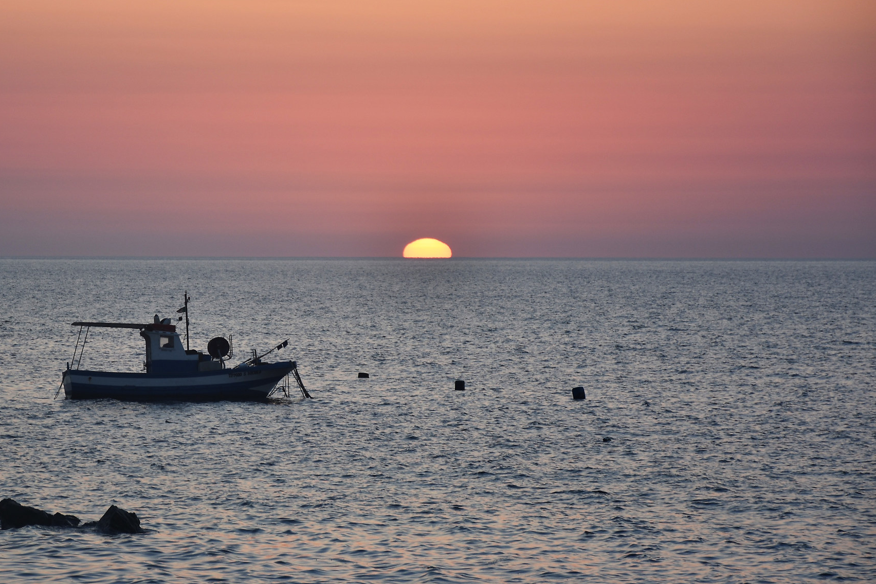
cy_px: 289
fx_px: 4883
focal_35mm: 201
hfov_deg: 10.2
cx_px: 262
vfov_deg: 6.8
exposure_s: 1/100
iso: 100
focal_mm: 95
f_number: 5.3
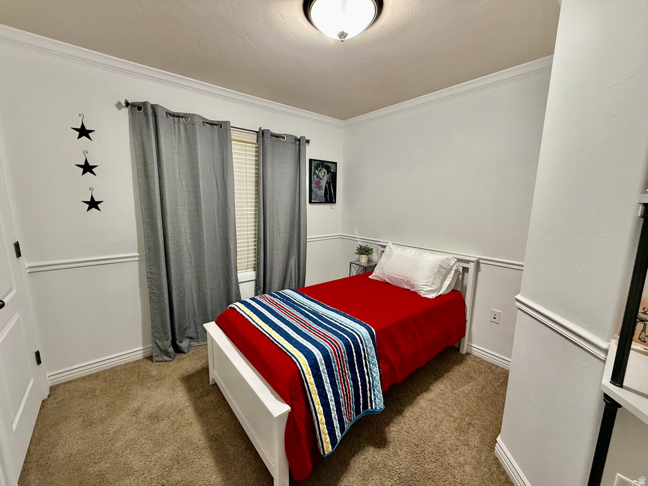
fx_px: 262
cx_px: 324
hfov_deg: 102.1
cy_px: 243
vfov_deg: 85.7
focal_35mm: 14
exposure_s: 1/60
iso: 200
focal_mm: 2.22
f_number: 2.2
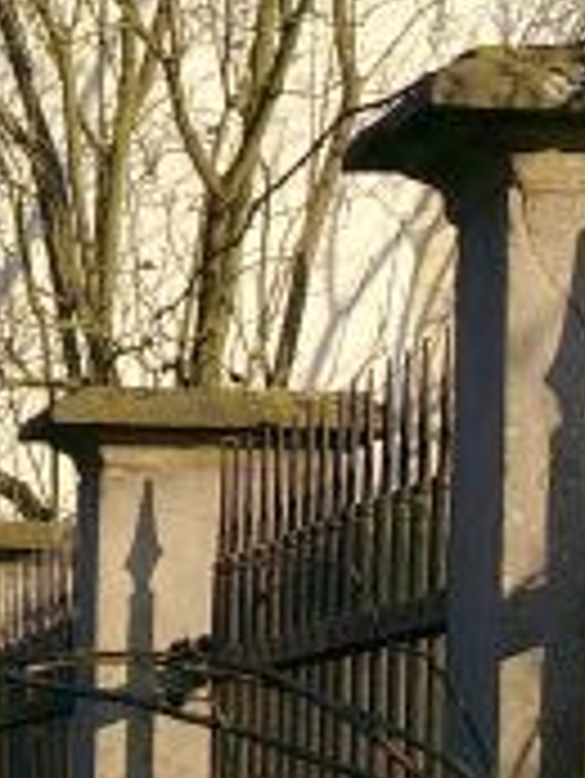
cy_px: -85
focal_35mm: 263
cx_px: 45
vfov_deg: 7.5
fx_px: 5919
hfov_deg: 5.6
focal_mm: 11.76
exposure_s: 1/499
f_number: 4
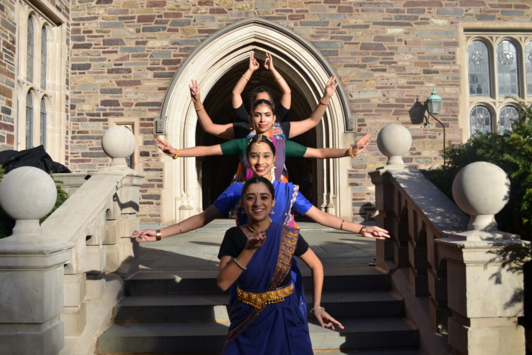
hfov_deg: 53.1
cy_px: 178
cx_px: 266
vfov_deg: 36.9
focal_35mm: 36
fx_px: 532
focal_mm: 24
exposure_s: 1/200
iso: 100
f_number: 7.1
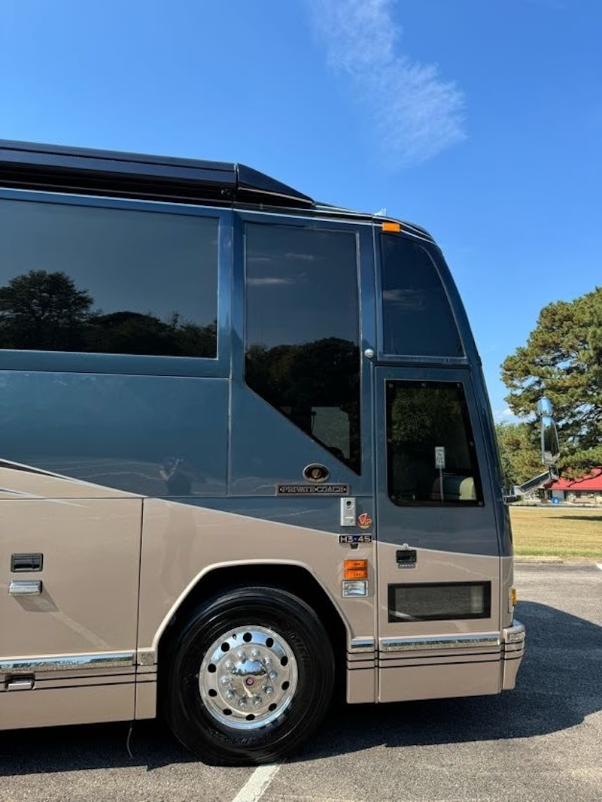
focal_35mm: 24
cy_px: 401
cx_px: 301
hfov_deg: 56.8
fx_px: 557
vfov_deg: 71.6
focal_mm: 6.76
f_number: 1.78
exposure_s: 1/1980
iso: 80
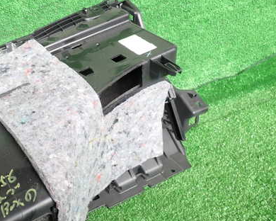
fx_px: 368
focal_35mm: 45
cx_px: 75
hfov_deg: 40.2
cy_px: 139
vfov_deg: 33.3
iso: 200
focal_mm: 5.4
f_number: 2.3
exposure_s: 1/40
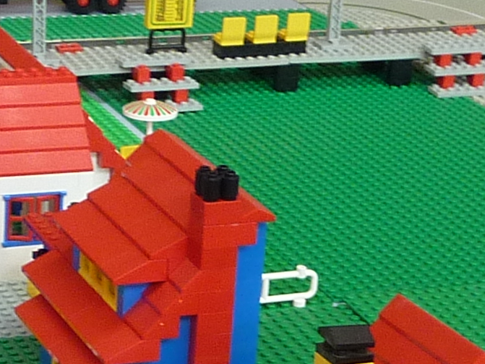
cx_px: 244
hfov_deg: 13.6
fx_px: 2031
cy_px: 453
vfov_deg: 10.1
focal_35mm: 145
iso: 160
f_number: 3.3
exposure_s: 1/30
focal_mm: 4.4
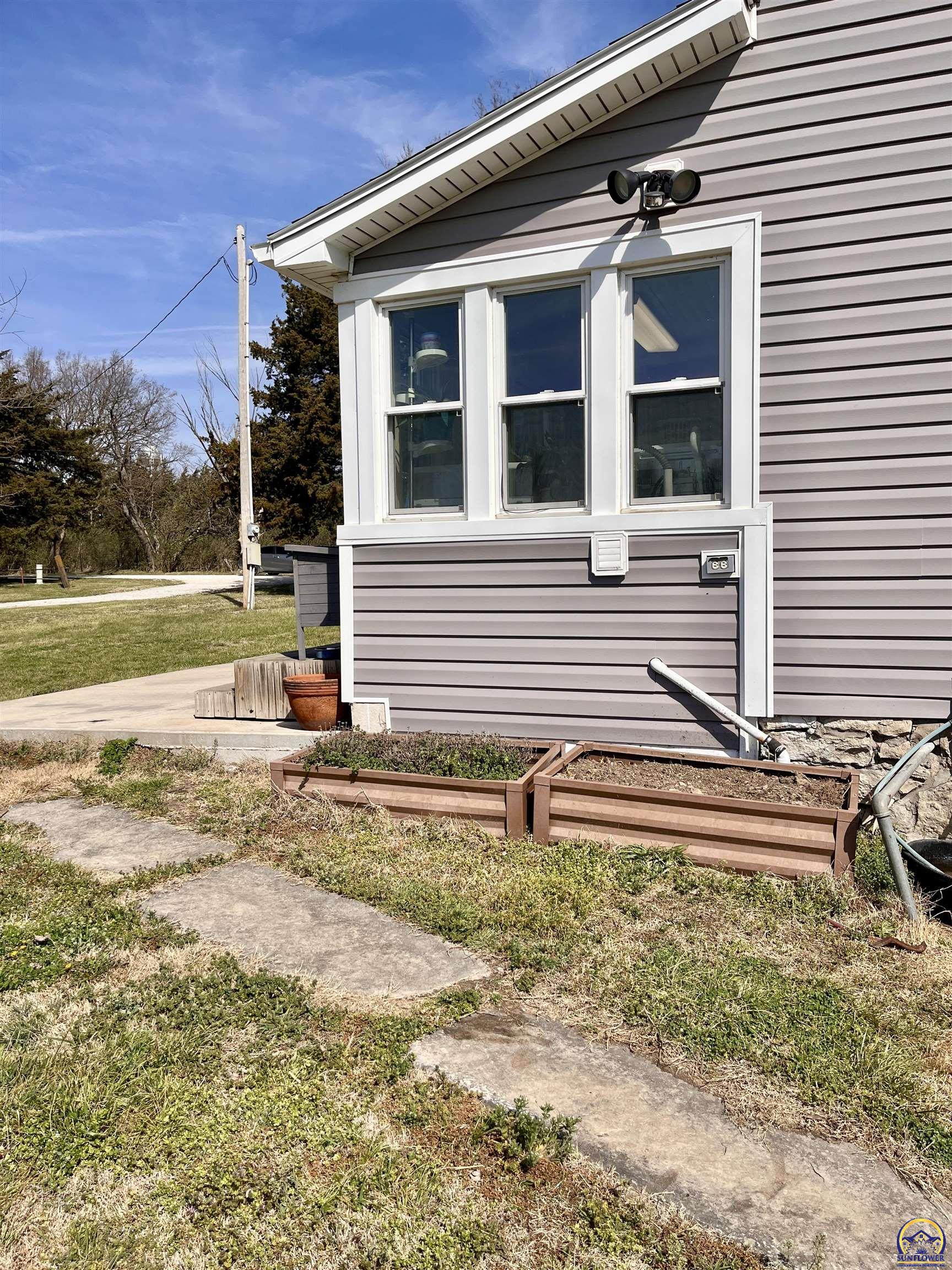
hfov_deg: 53.1
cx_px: 476
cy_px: 635
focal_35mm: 26
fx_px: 953
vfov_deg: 67.3
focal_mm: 5.1
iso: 50
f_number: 1.6
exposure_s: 1/5076
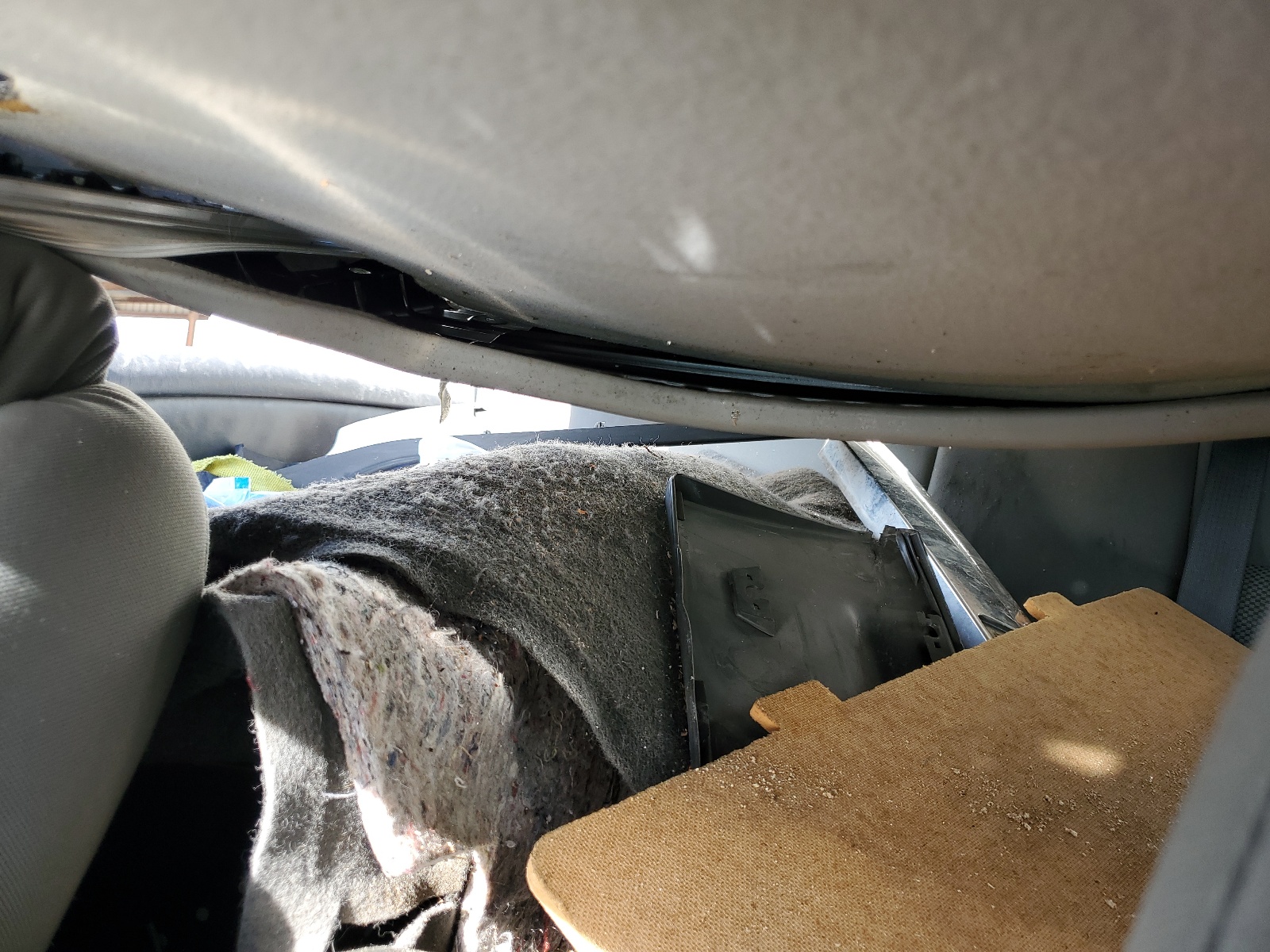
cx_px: 635
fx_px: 954
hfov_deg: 67.3
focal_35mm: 26
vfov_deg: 53.1
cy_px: 476
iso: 50
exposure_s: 1/152
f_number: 1.5
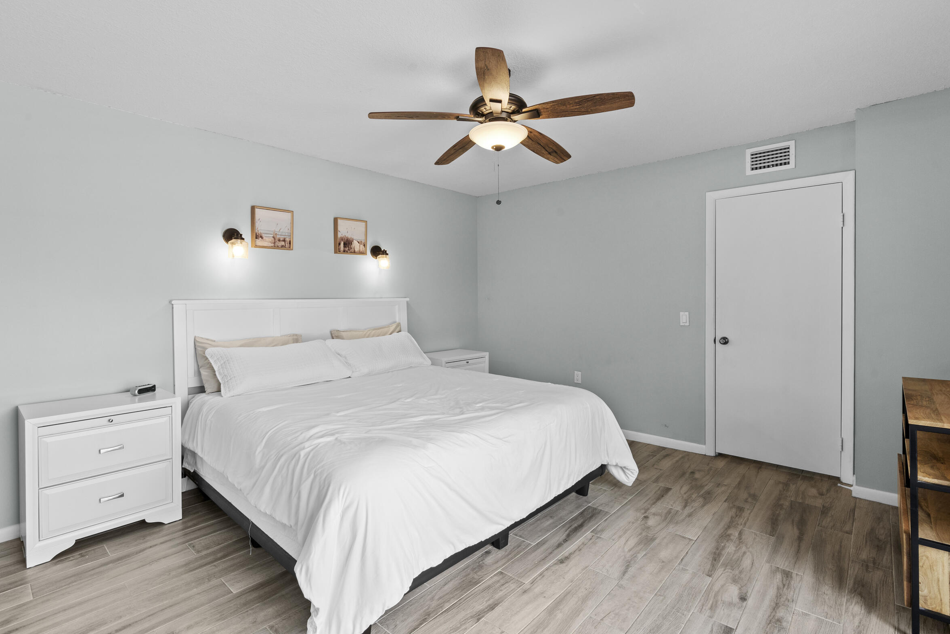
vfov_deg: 70.4
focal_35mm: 17
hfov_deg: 93.2
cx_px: 457
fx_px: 449
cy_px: 306
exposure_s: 1/13
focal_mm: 16
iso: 640
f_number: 10
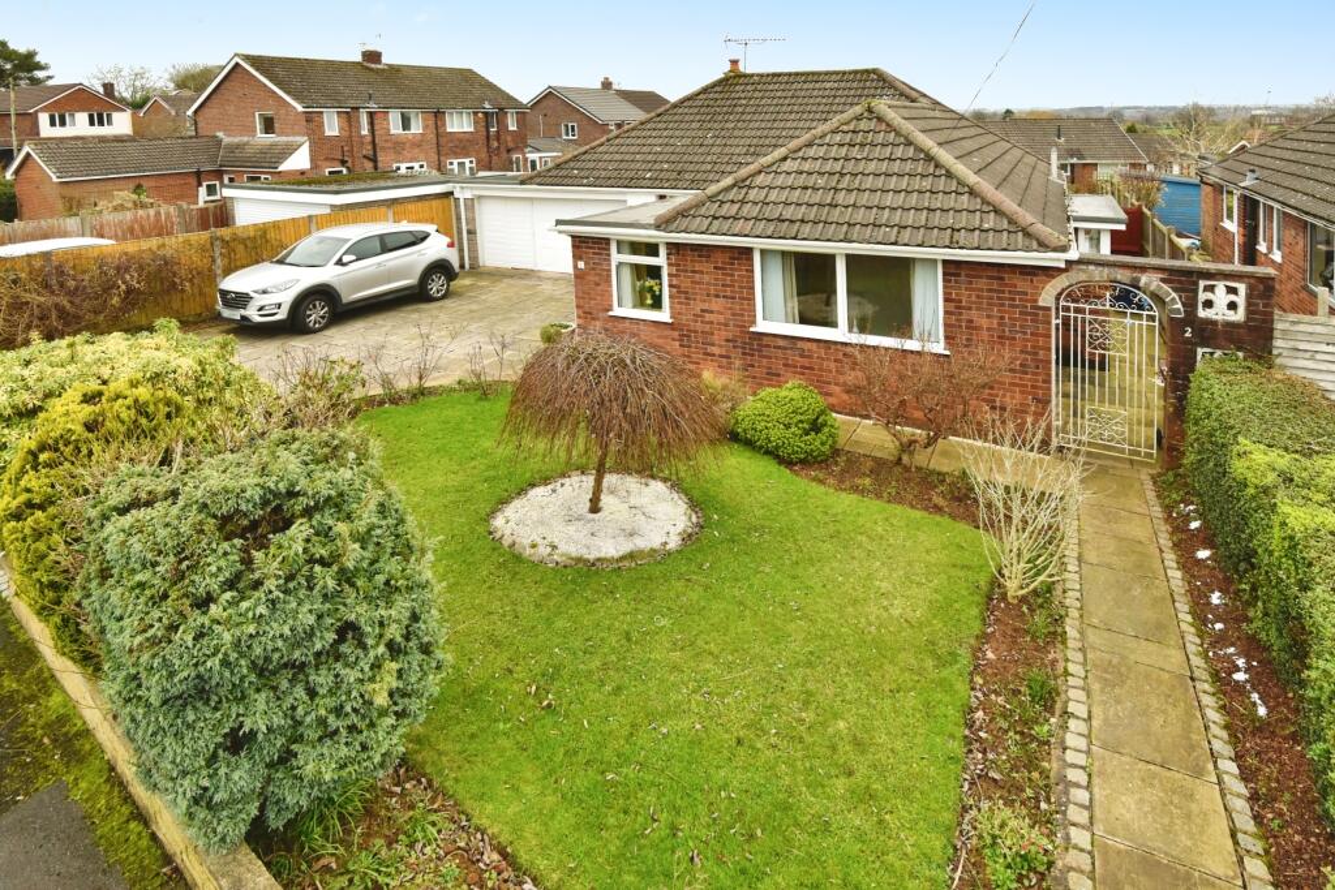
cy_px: 445
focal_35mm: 16
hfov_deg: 96.7
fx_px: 593
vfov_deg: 73.8
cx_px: 668
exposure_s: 1/250
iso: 640
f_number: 5.6
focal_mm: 16
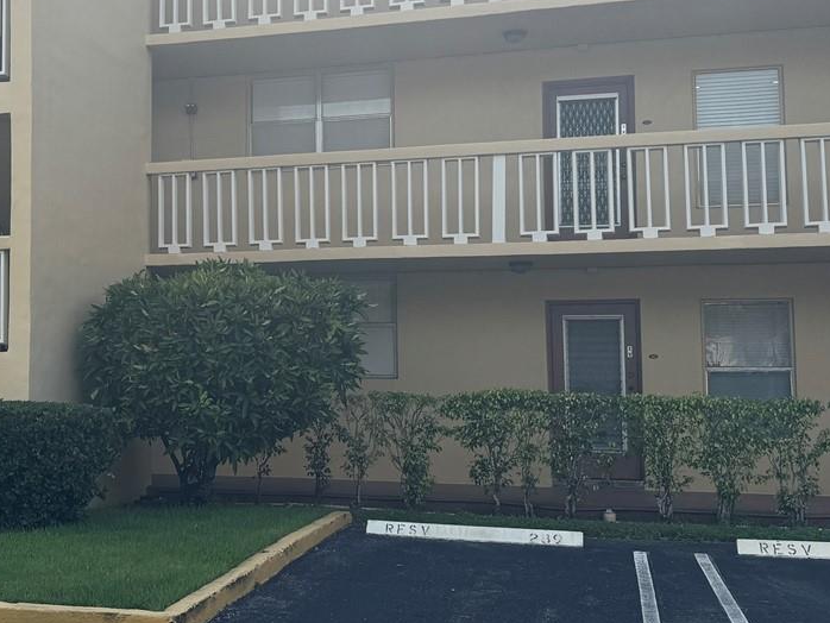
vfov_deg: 26.5
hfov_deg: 33.5
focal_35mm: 55
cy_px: 257
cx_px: 121
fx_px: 1319
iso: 80
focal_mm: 6.76
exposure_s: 1/4608
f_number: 1.78
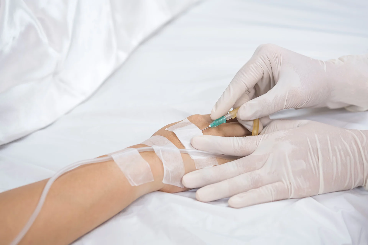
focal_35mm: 90
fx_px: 920
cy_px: 122
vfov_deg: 15.2
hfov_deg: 22.6
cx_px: 184
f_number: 2.8
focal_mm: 60
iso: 320
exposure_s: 1/160
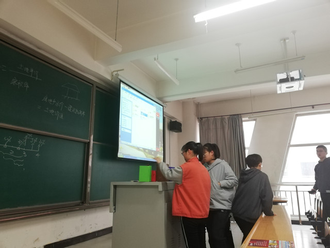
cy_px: 124
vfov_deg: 53.1
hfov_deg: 67.3
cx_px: 165
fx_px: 248
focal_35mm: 26
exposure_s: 1/25
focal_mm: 3.81
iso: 320
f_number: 2.2
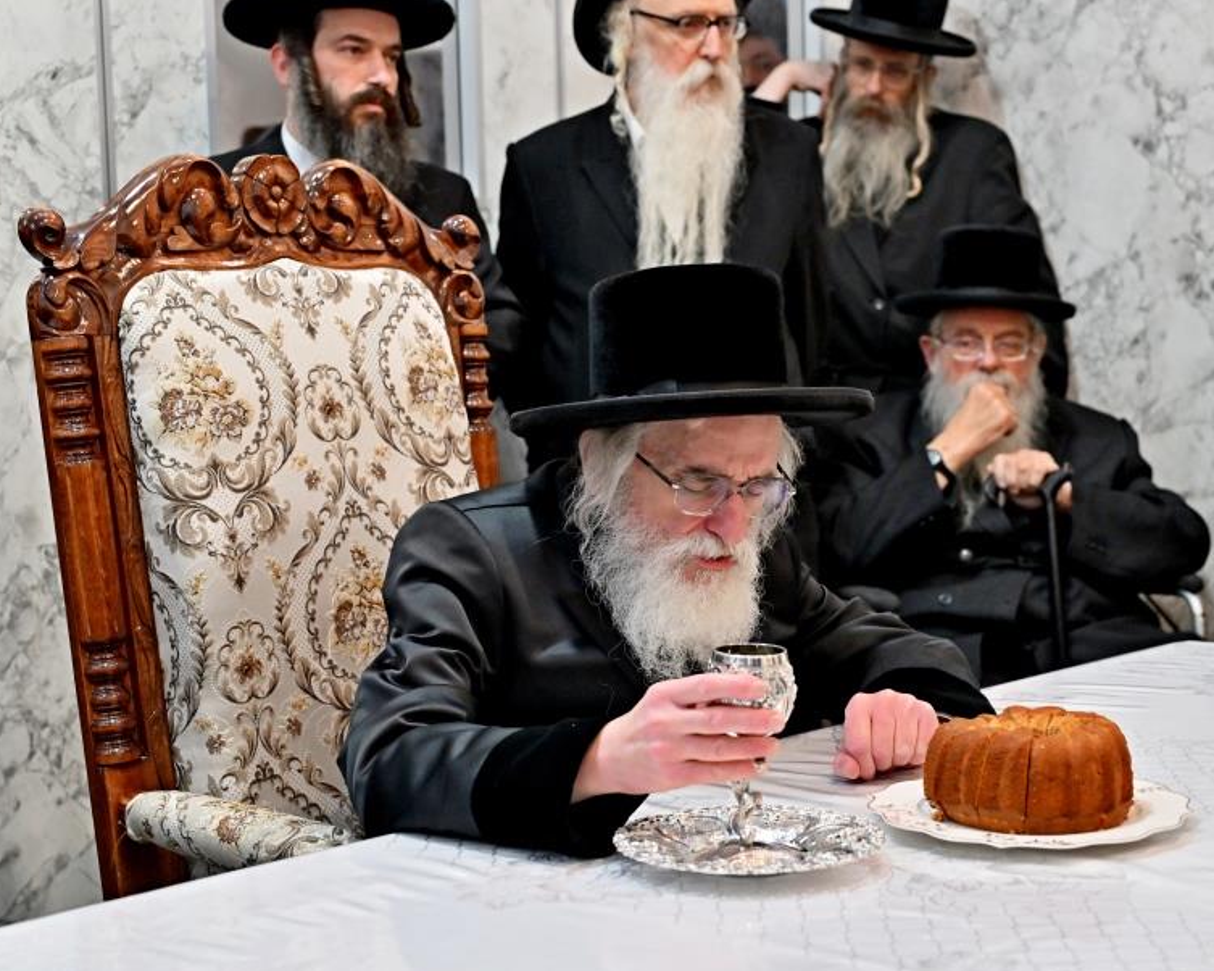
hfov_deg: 31.4
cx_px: 685
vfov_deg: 25.4
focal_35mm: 60
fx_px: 2155
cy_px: 538
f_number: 4
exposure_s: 1/250
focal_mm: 47
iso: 1000
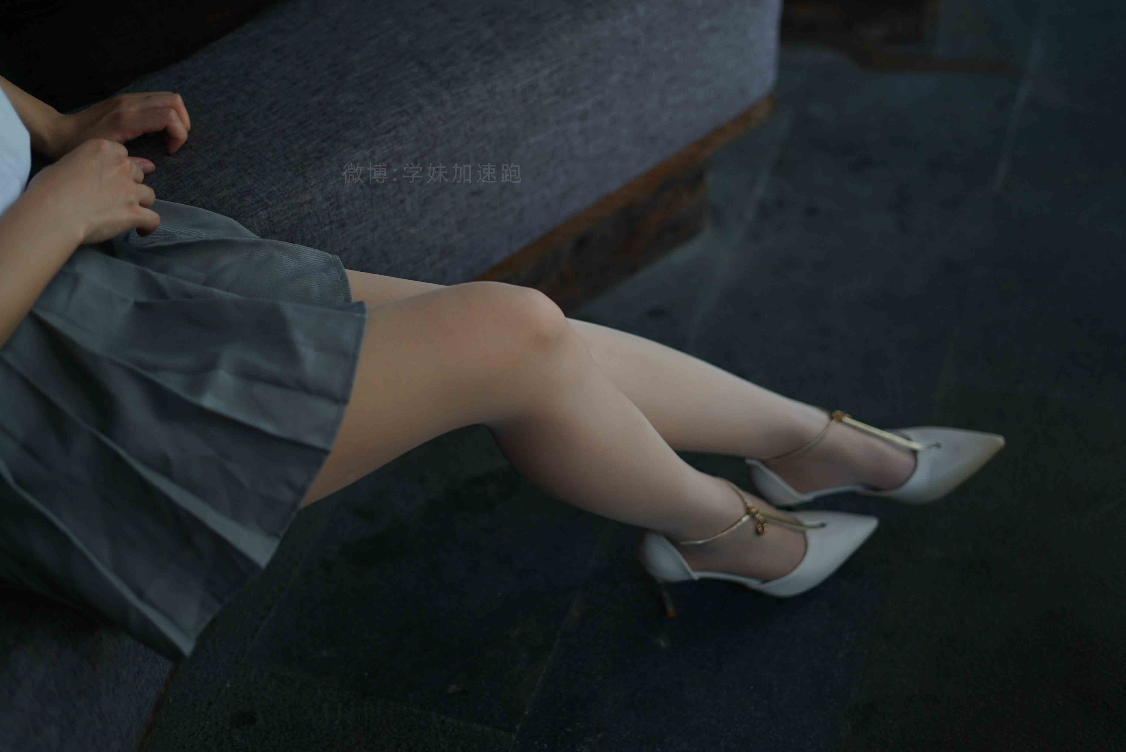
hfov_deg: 39.6
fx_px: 1565
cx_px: 563
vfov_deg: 27.0
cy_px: 376
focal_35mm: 50
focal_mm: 50
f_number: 2
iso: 160
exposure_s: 1/125
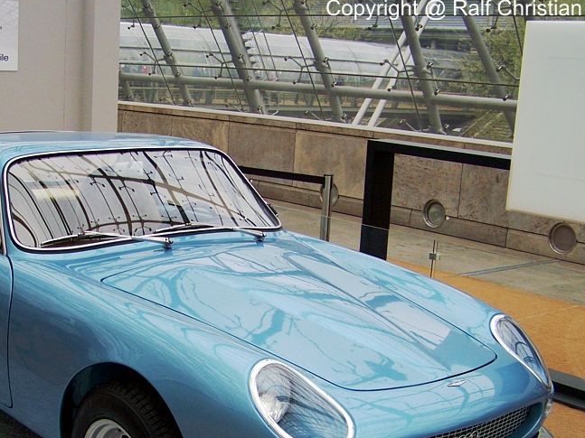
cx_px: 202
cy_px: 336
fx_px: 963
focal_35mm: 57
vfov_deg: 25.3
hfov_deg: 33.5
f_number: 2.8
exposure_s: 1/640
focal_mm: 5.85
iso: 70
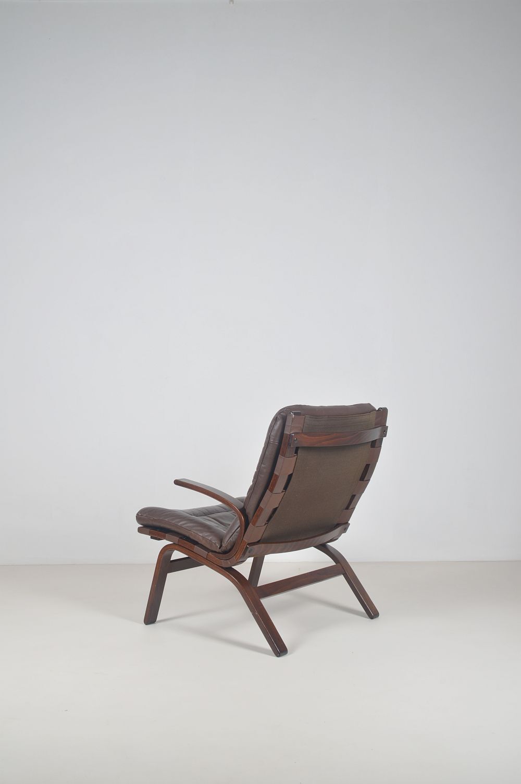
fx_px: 816
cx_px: 260
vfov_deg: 51.3
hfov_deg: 35.4
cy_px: 392
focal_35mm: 38
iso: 100
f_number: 22
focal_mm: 25
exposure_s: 1/125
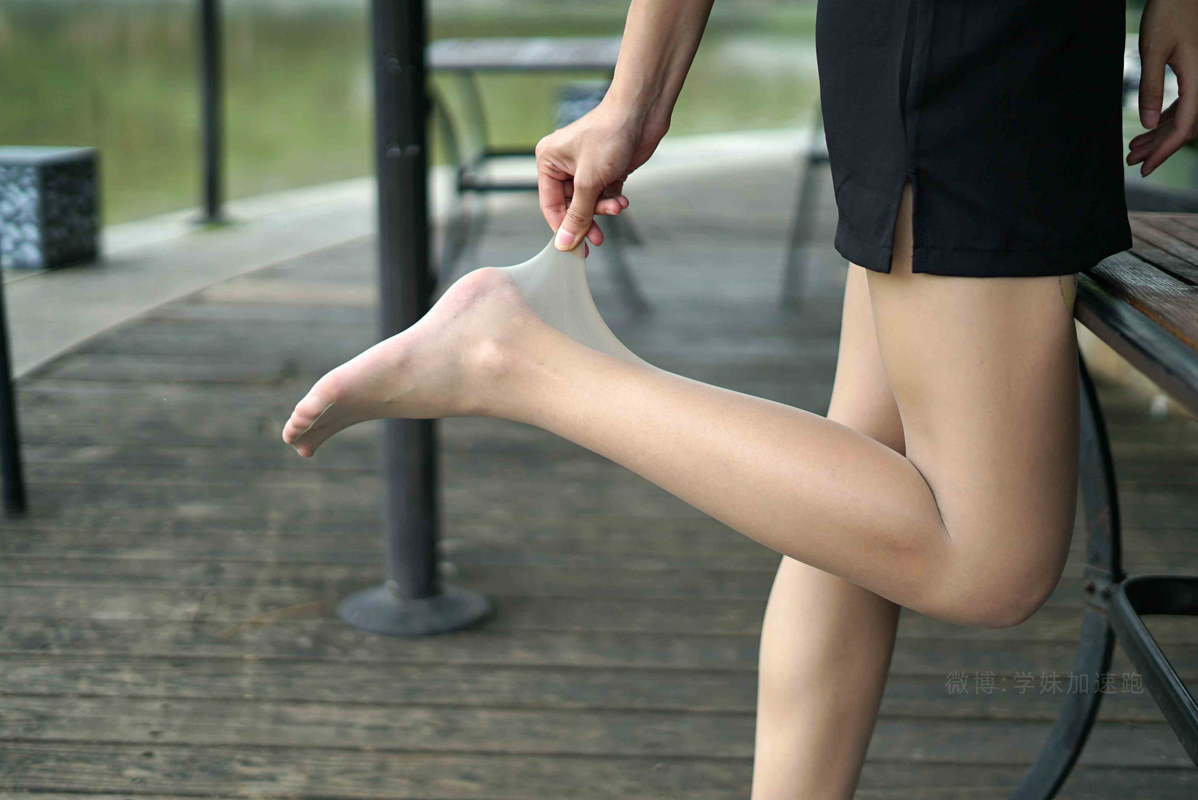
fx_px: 1731
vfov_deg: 26.0
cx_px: 619
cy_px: 413
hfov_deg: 38.2
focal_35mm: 52
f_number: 1.8
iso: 200
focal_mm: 50
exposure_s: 1/5000
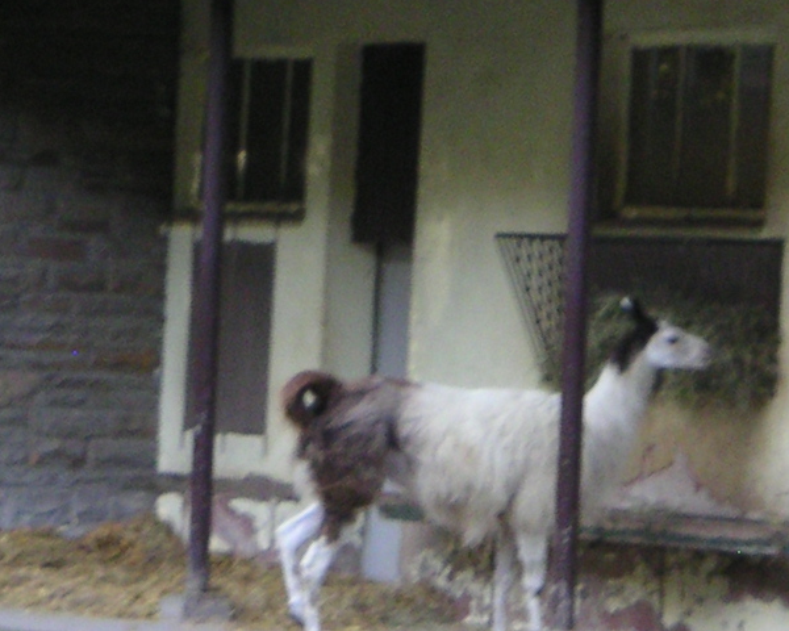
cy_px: 572
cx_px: 497
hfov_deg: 6.7
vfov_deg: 5.3
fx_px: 6749
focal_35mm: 289
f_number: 3.7
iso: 160
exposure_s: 1/111
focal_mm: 14.4
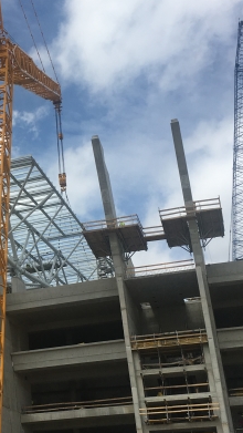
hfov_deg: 18.6
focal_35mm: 62
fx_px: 710
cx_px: -32
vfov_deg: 33.8
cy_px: 227
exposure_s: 1/2331
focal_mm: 4.15
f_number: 2.2
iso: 25
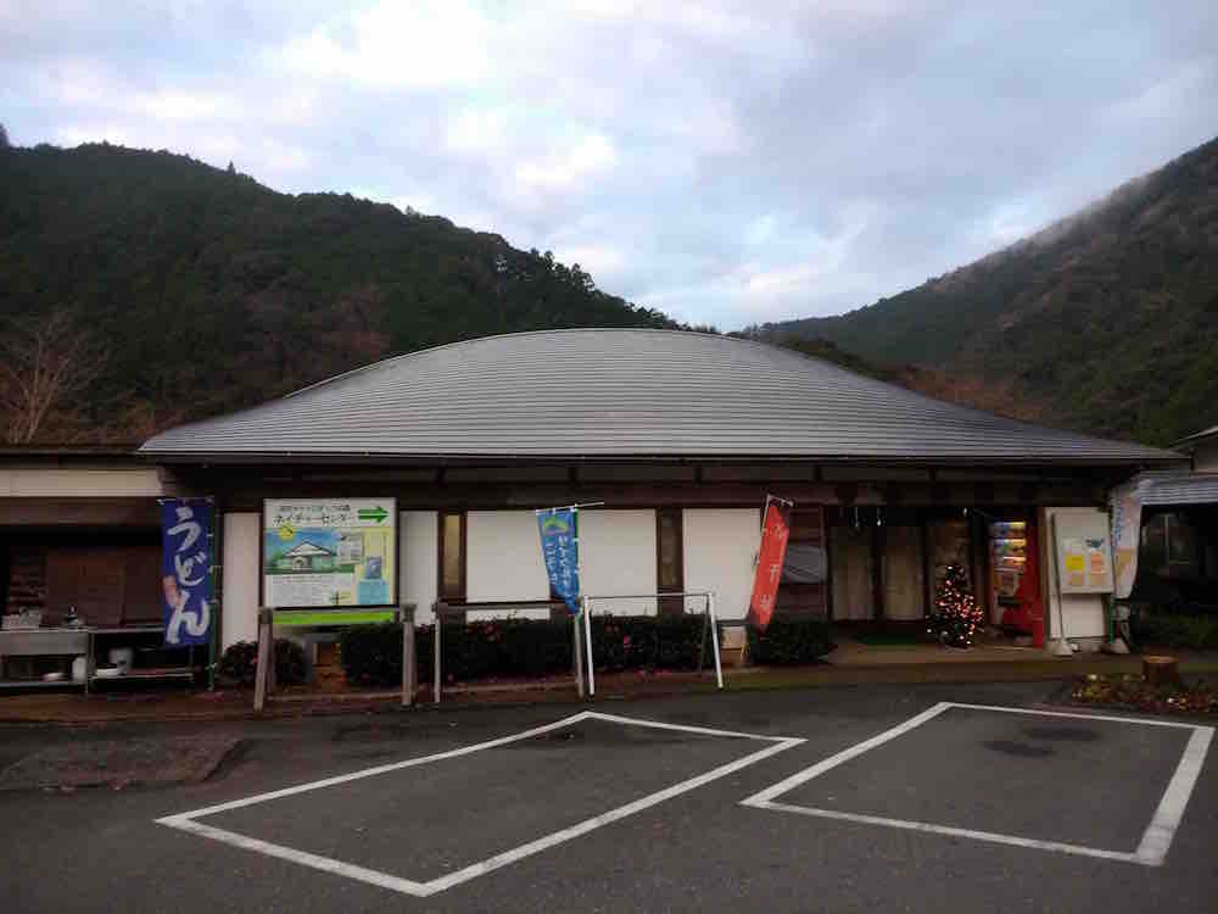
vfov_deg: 51.4
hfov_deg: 65.3
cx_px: 609
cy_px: 457
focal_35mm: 27
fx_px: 950
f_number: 2.4
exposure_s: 1/40
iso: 40
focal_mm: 2.87
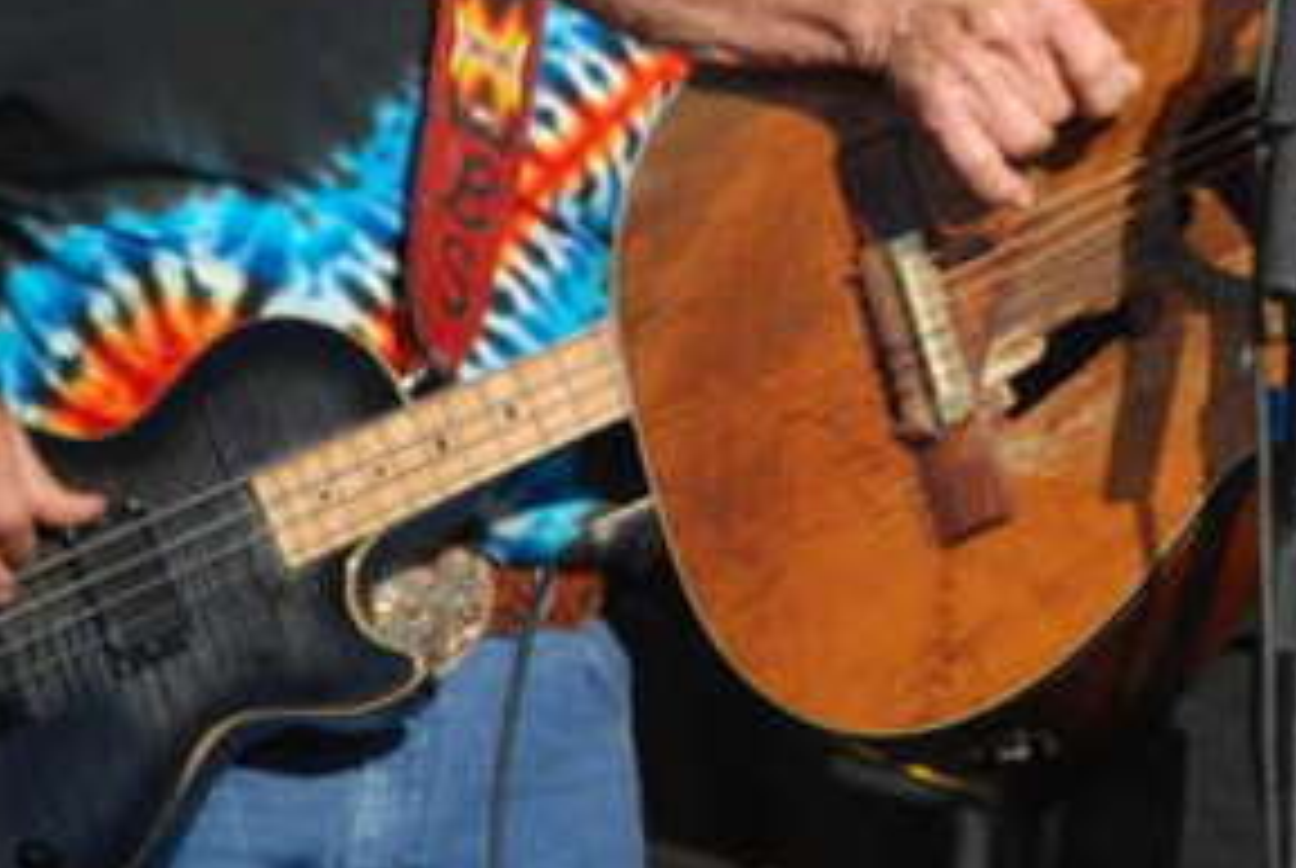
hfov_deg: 2.8
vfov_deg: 1.9
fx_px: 26262
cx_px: 1328
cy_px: -155
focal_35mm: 728
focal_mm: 175
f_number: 5.6
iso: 200
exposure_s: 1/640
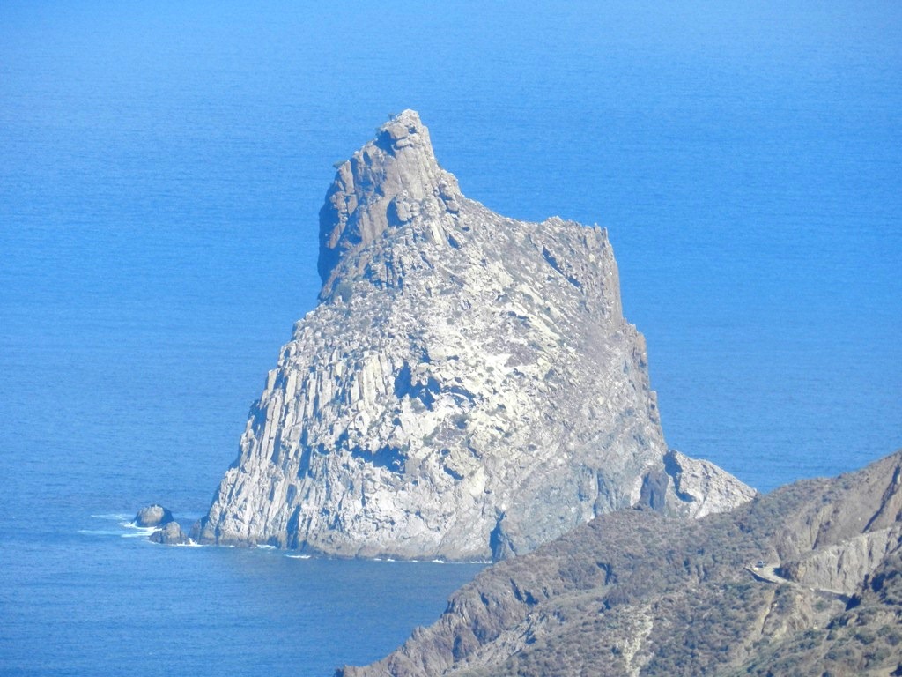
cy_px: 338
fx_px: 14019
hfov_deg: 3.7
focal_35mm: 538
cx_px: 451
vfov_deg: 2.8
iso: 160
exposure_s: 1/640
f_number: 5.7
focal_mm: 95.6
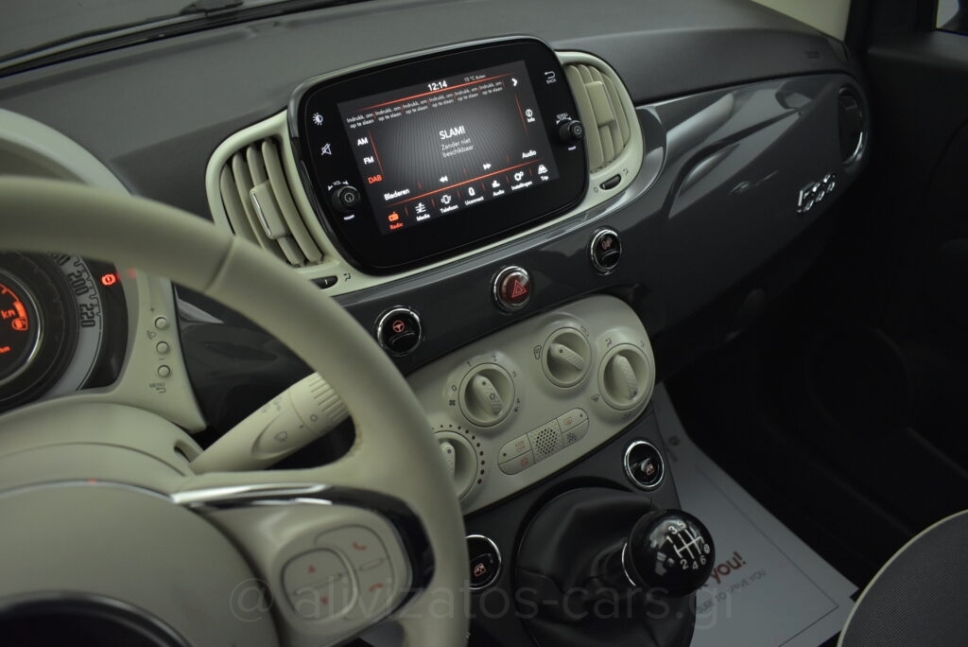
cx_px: 484
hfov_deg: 67.4
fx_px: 726
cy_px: 324
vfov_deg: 48.0
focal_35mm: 27
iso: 1600
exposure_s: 1/200
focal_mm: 18
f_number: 3.5
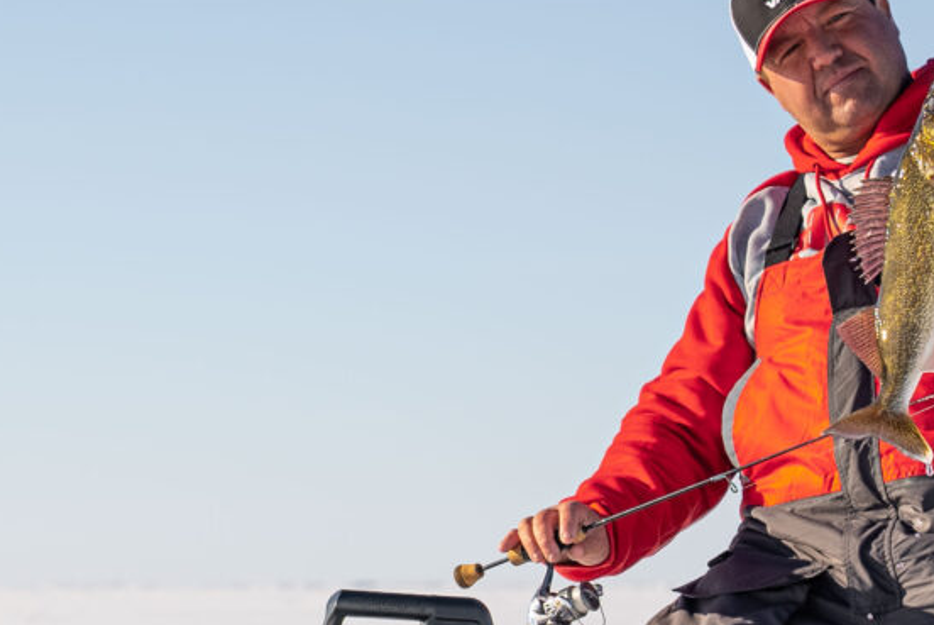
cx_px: 179
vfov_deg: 6.8
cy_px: 353
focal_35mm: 203
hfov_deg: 10.1
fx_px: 5271
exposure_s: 1/800
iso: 100
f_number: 4.5
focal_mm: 70
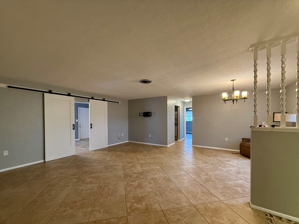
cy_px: 120
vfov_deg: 81.6
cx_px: 147
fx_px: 130
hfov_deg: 98.2
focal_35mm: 15
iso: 400
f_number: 2.2
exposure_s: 1/120
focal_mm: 2.22
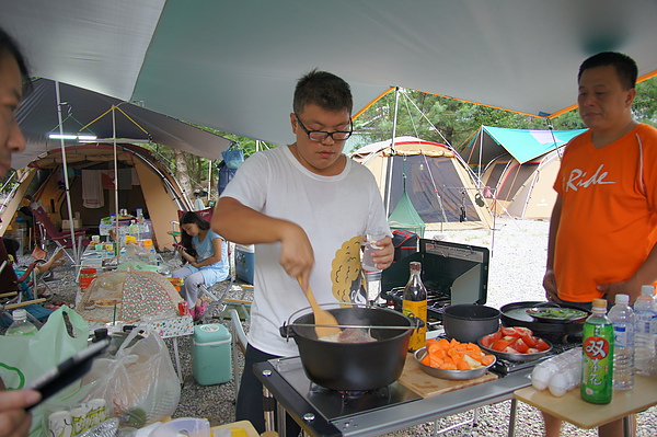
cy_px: 218
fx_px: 492
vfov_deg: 47.9
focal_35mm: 27
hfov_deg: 67.4
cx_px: 328
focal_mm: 18
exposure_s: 1/30
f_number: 3.5
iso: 200
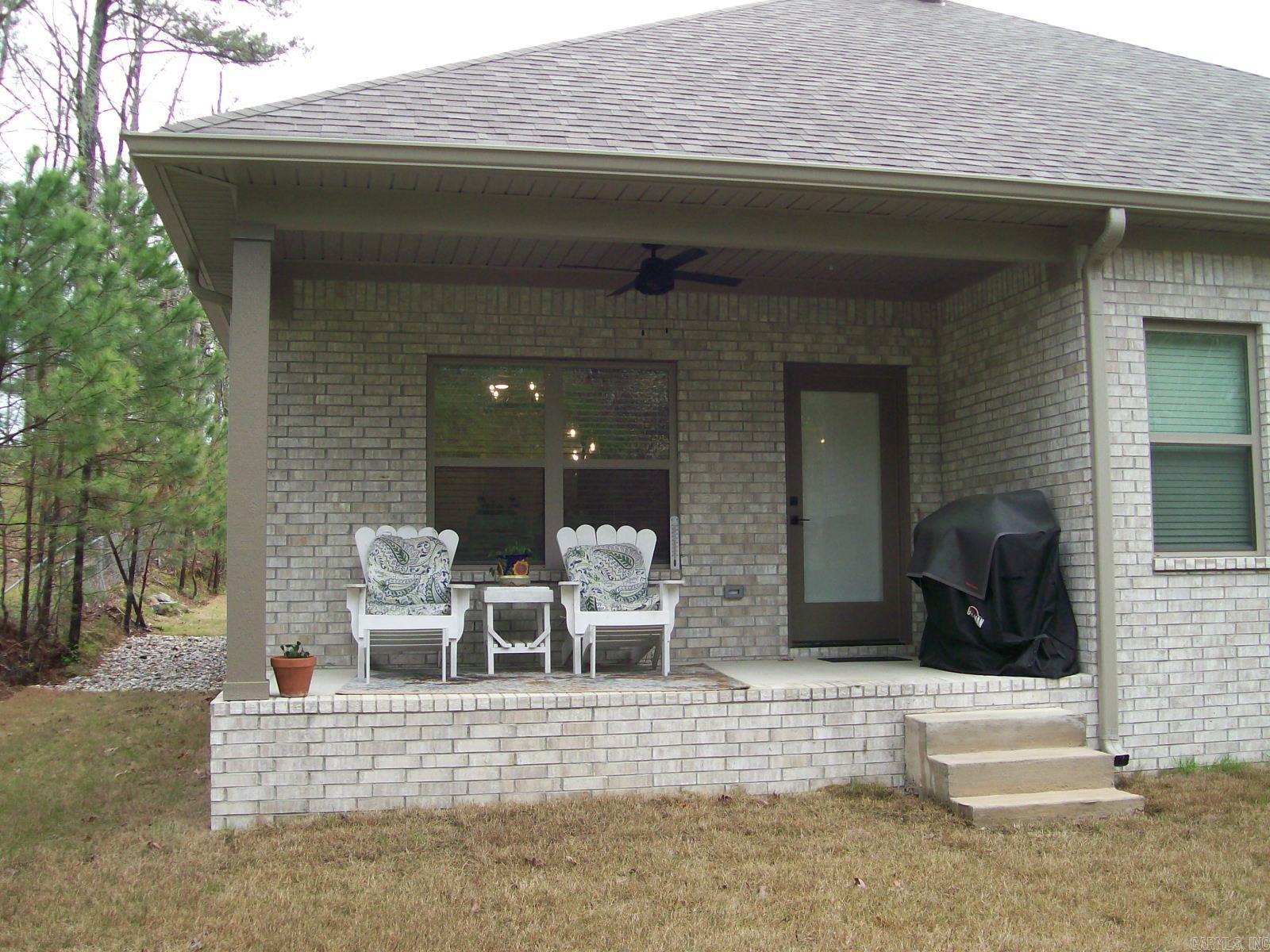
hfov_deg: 51.4
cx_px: 635
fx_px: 1321
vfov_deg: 39.7
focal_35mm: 36
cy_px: 476
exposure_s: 1/302
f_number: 2.7
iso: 80
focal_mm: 6
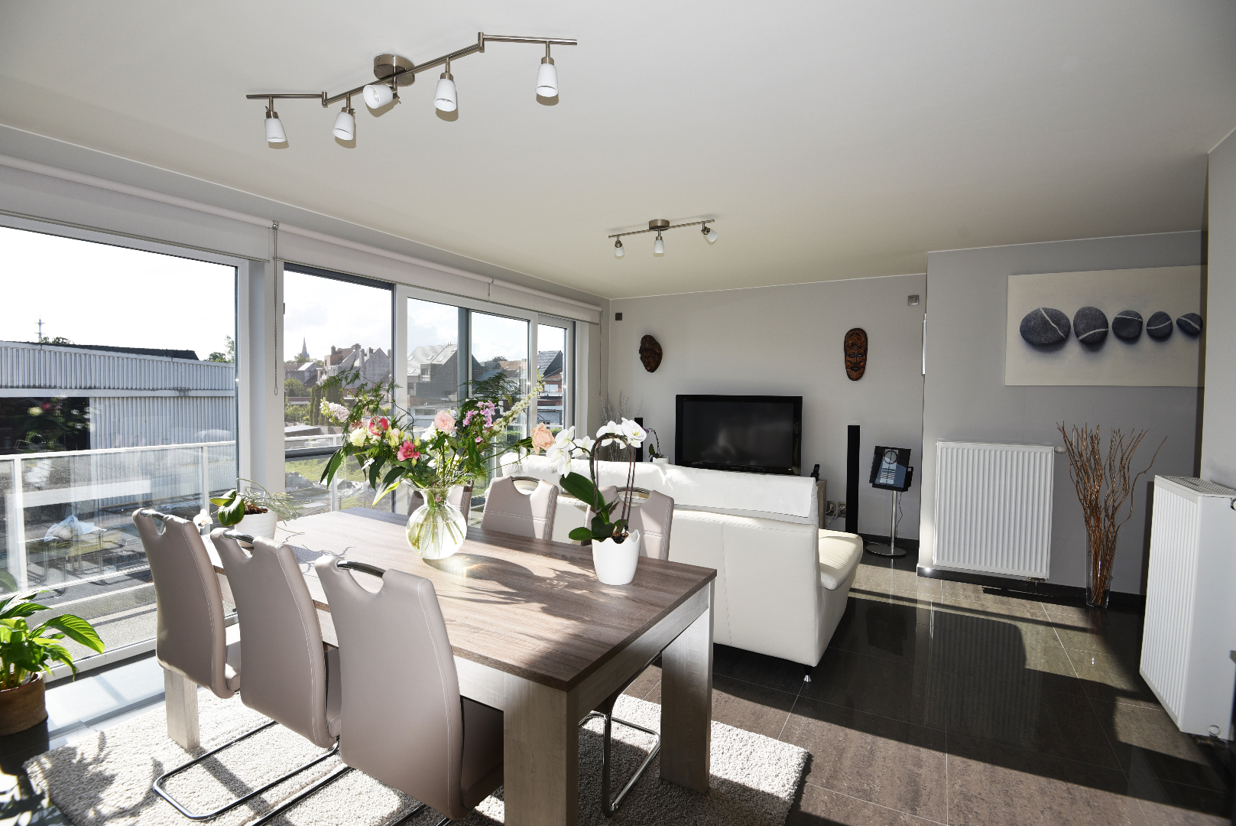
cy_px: 413
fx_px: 550
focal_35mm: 16
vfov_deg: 73.8
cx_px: 618
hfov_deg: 96.7
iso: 100
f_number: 7.1
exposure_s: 1/200
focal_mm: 16
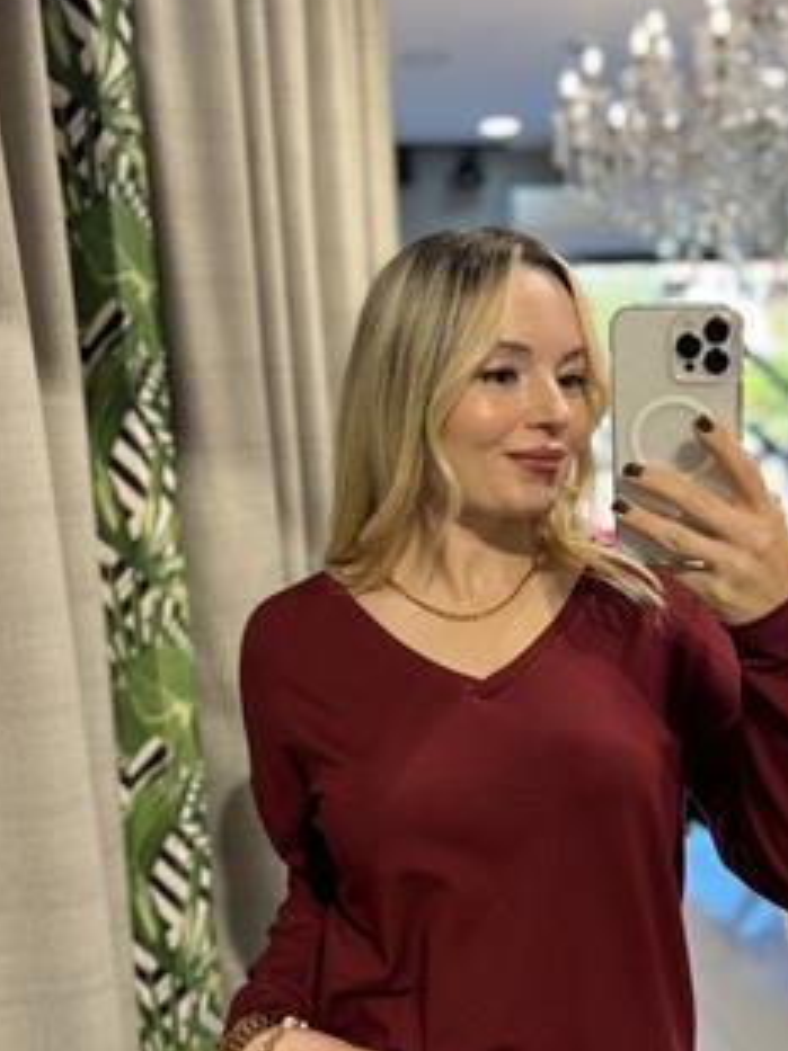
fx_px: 1185
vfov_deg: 47.6
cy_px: 625
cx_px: 511
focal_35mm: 39
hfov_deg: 36.5
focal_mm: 5.7
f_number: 1.5
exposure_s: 1/100
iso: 32
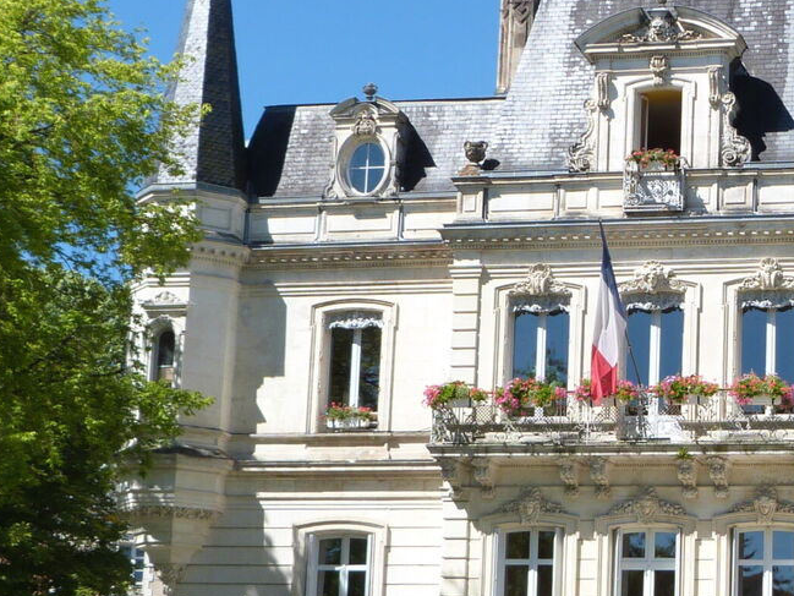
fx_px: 2432
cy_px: 317
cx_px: 707
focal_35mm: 106
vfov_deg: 14.0
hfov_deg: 18.3
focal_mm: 7.6
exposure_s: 1/800
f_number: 3.2
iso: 100
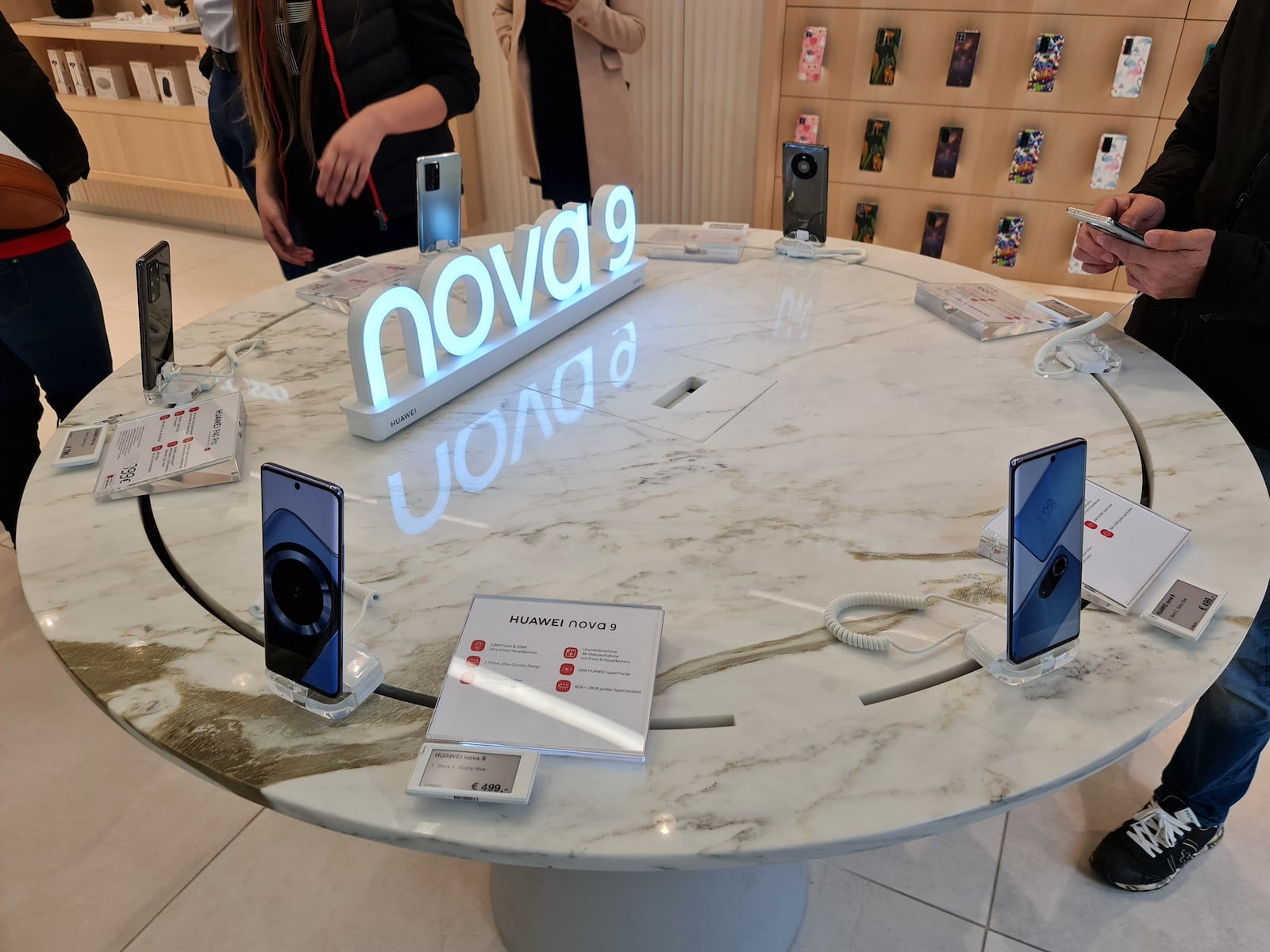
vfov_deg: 54.9
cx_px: 635
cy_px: 476
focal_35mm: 25
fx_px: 917
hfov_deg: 69.4
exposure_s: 1/100
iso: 50
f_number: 1.8
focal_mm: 7
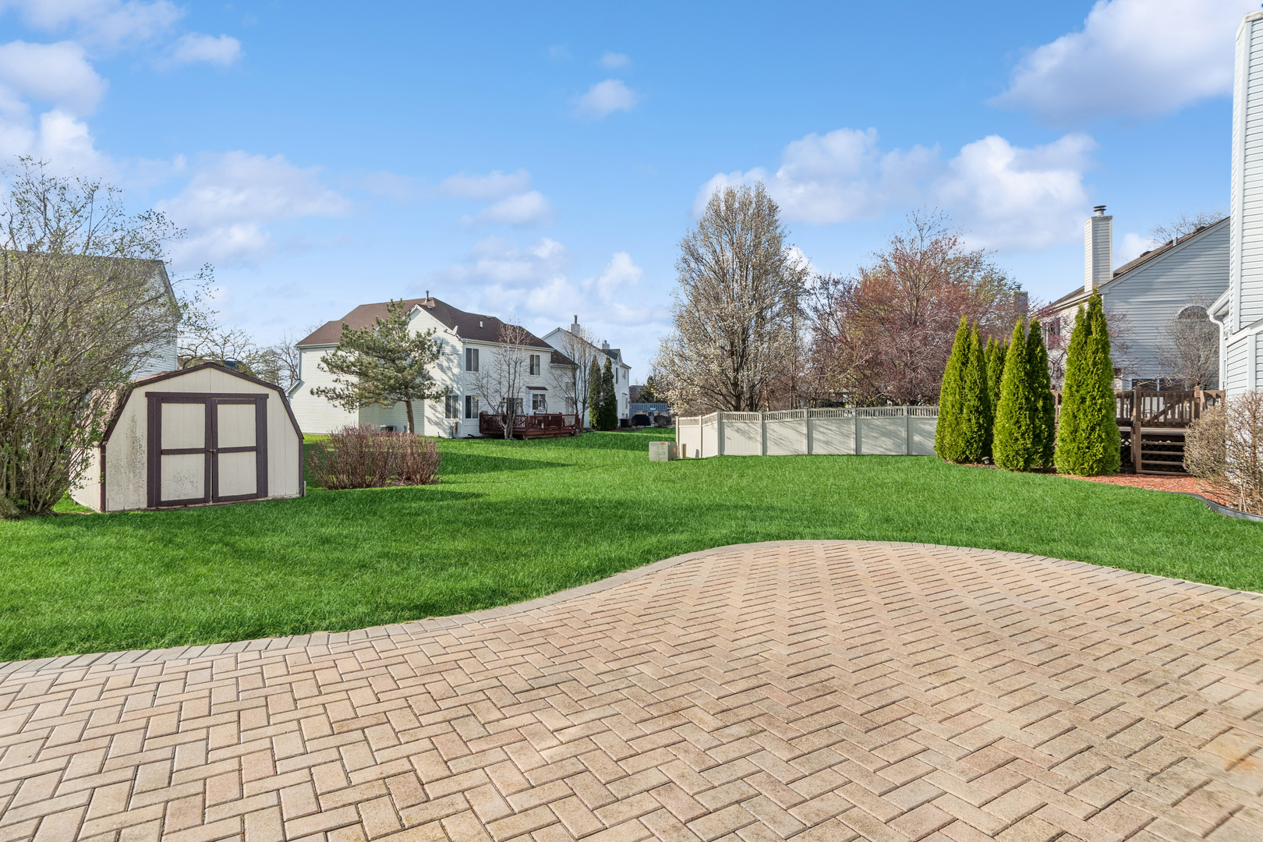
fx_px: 631
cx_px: 632
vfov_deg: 67.4
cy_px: 421
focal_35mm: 18
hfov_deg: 90.0
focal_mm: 12
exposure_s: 1/1000
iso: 320
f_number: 8
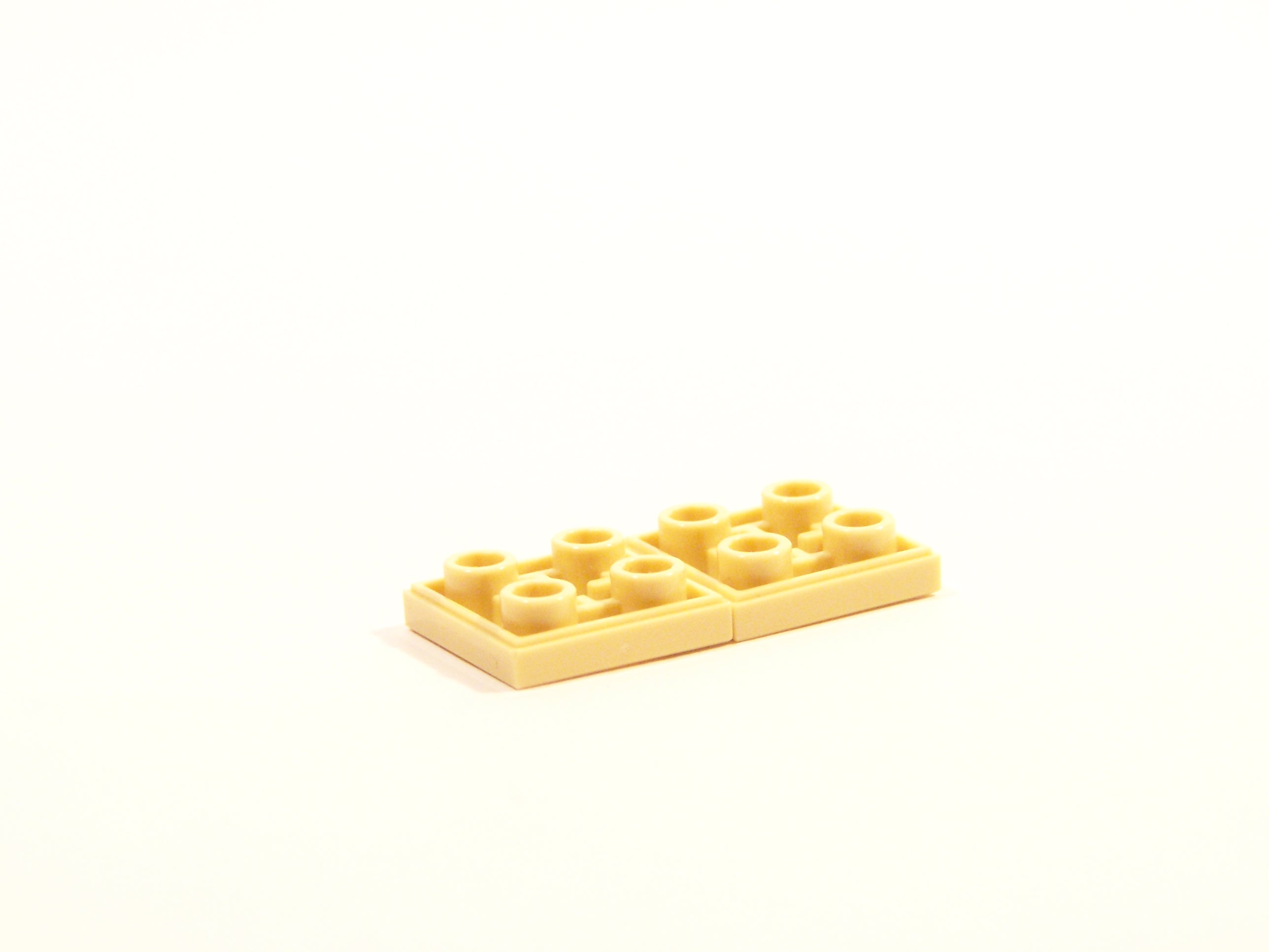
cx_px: 634
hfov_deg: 16.8
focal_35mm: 117
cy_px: 476
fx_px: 4289
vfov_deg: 12.7
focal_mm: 19.4
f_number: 3.6
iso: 400
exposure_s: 1/30
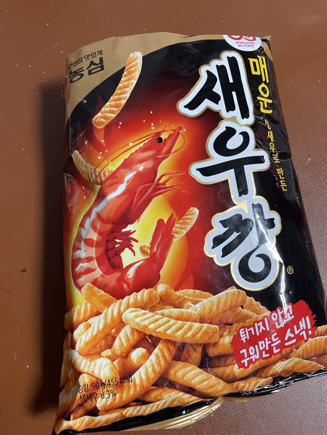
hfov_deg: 53.1
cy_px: 218
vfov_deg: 67.3
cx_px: 164
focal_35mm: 26
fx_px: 327
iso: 160
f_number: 1.6
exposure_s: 1/60
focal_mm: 4.2
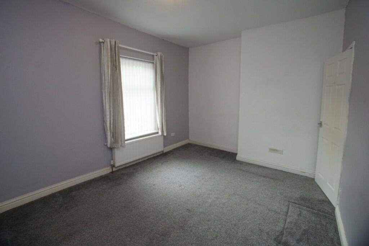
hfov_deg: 100.4
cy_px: 123
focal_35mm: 15
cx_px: 184
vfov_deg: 77.3
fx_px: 154
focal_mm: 10
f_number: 4
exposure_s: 1/160
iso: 1000
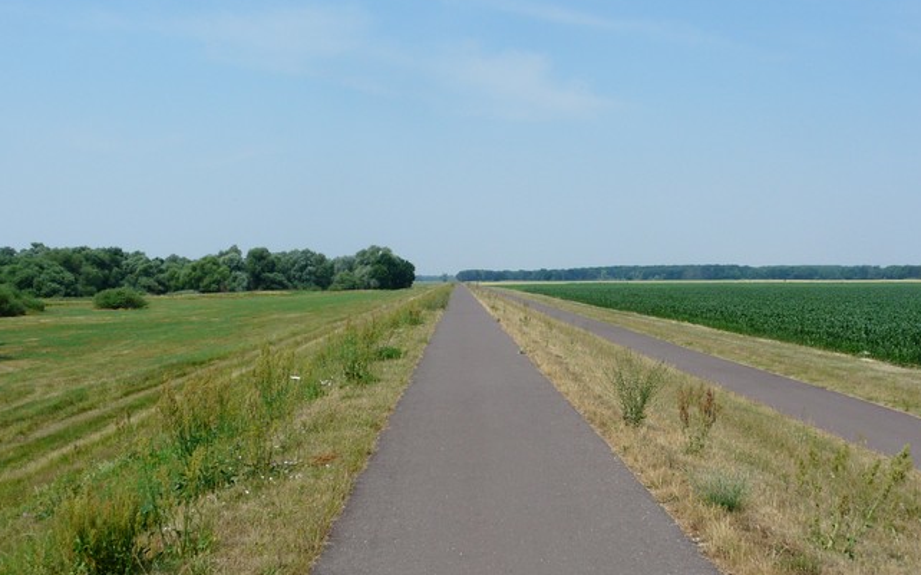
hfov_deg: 52.7
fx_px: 929
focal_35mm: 37
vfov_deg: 33.9
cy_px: 409
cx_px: 505
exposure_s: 1/400
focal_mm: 4.6
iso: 100
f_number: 6.3
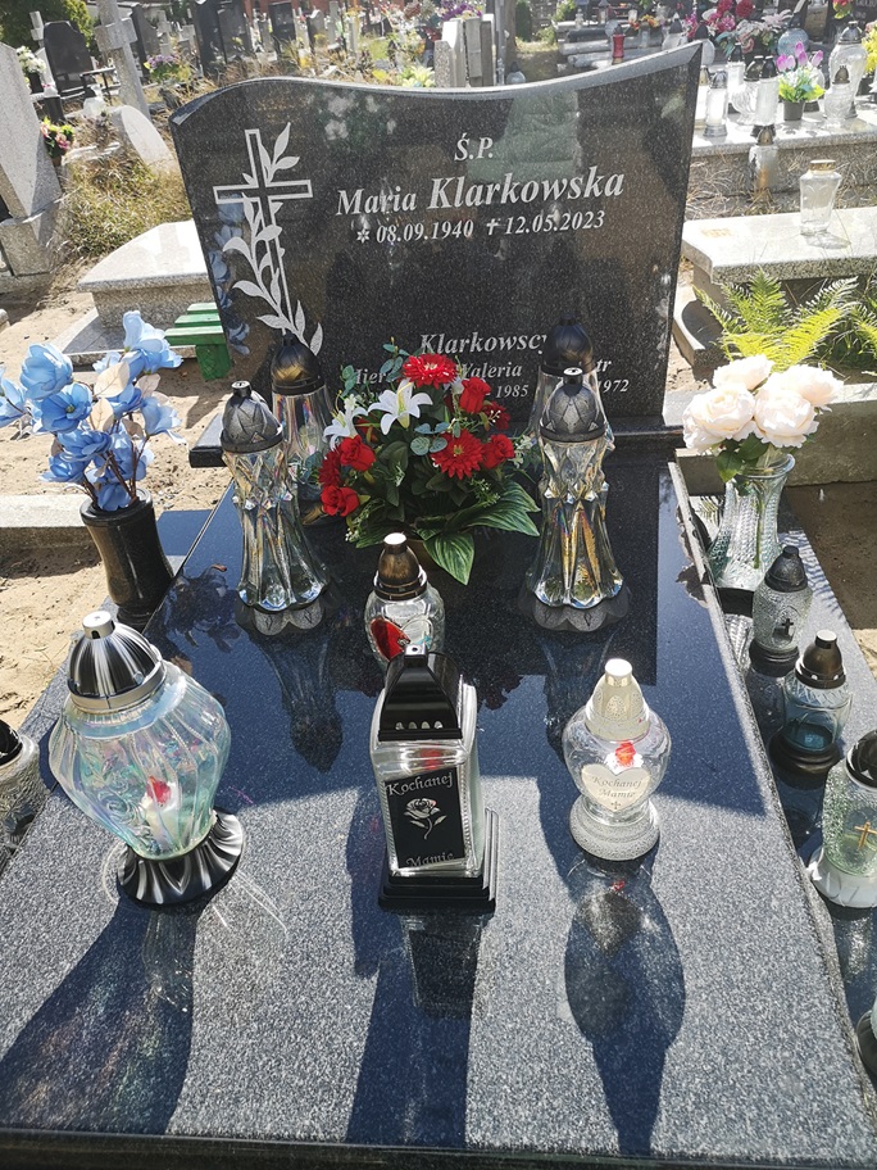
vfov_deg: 65.3
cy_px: 585
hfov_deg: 51.4
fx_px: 912
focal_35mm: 27
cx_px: 438
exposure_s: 1/833
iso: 50
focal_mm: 5.58
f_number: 1.8
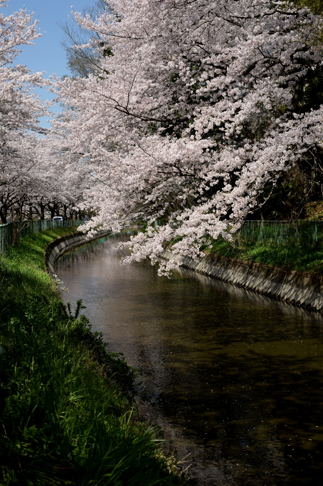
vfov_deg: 39.6
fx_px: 674
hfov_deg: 26.9
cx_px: 162
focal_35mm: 50
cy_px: 243
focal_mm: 50
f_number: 6.3
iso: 100
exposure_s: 1/800
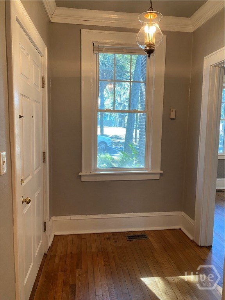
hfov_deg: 53.1
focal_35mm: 26
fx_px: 225
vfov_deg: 67.3
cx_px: 112
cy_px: 150
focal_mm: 4.25
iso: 125
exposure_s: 1/60
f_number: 1.8
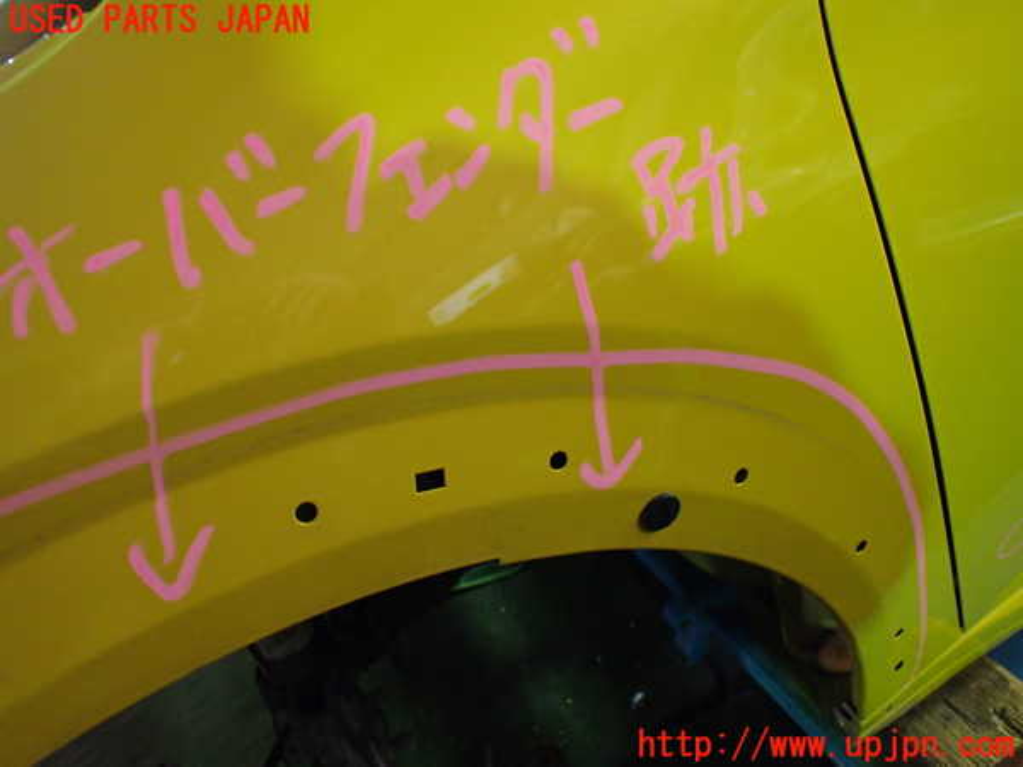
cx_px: 512
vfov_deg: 46.8
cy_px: 384
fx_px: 887
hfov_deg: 60.0
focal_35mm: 30
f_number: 2.3
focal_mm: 5.4
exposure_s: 1/60
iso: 800
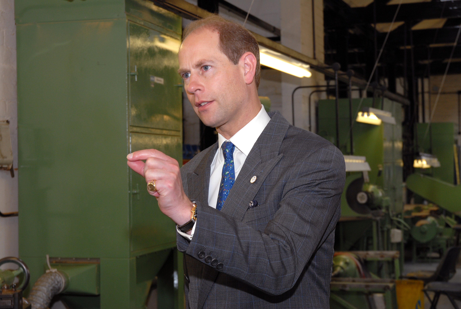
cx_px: 230
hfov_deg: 27.0
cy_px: 154
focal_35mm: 75
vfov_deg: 18.2
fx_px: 962
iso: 200
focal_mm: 50
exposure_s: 1/60
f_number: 7.1
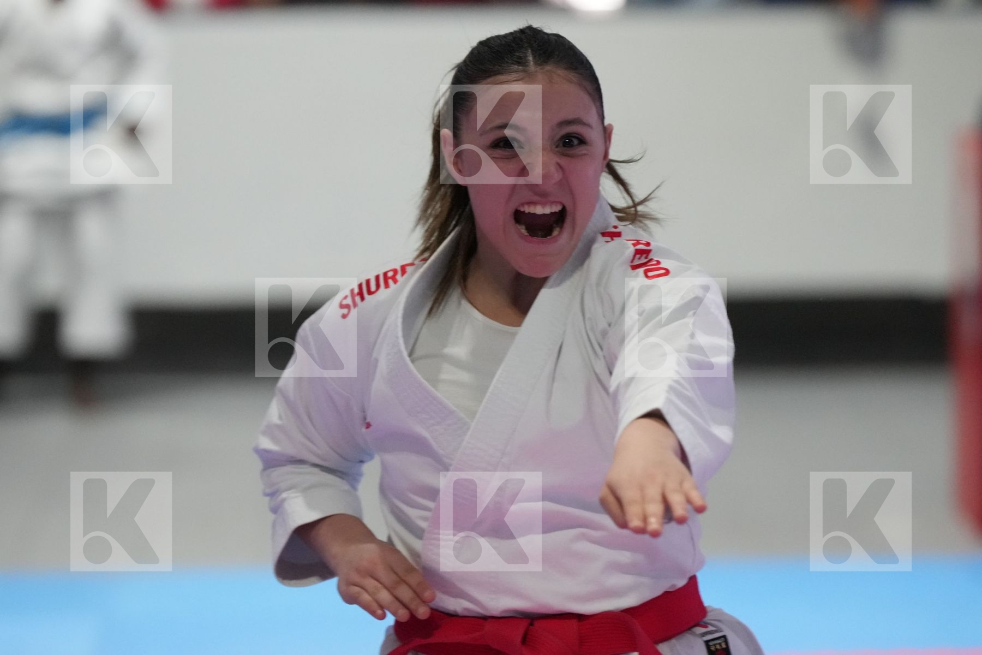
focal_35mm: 216
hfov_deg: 9.5
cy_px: 328
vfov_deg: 6.4
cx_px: 491
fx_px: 5892
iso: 5000
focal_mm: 144
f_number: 2.8
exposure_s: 1/500
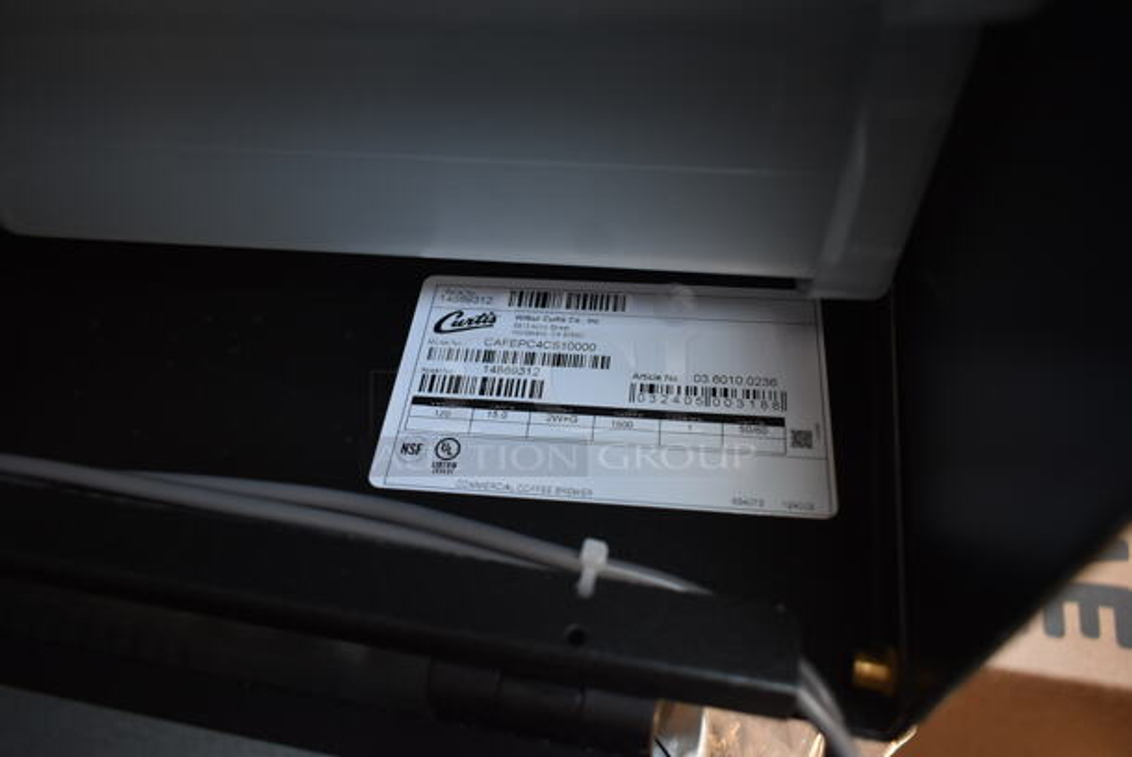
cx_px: 566
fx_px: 850
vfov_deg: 48.0
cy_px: 378
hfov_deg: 67.3
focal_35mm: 27
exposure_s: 1/125
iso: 500
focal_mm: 18
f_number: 3.5
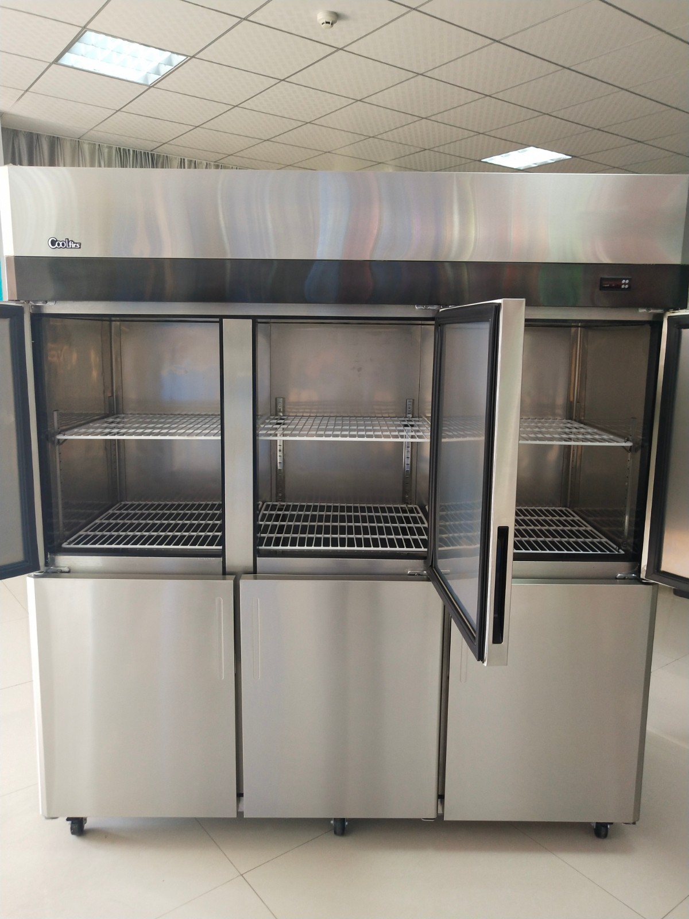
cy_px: 460
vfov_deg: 60.0
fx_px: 796
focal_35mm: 30
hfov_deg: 46.8
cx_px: 344
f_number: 1.8
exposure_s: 1/50
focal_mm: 3.95
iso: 152
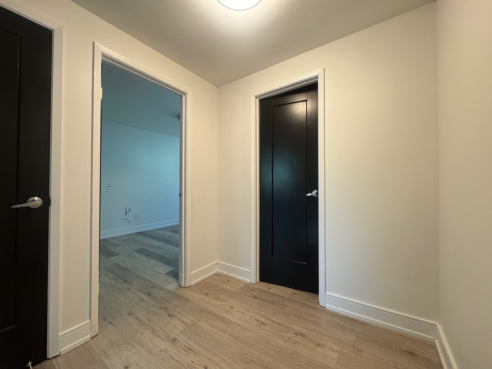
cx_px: 246
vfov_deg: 85.7
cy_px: 184
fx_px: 199
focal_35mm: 14
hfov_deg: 102.1
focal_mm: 2.22
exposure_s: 1/120
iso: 320
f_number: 2.2
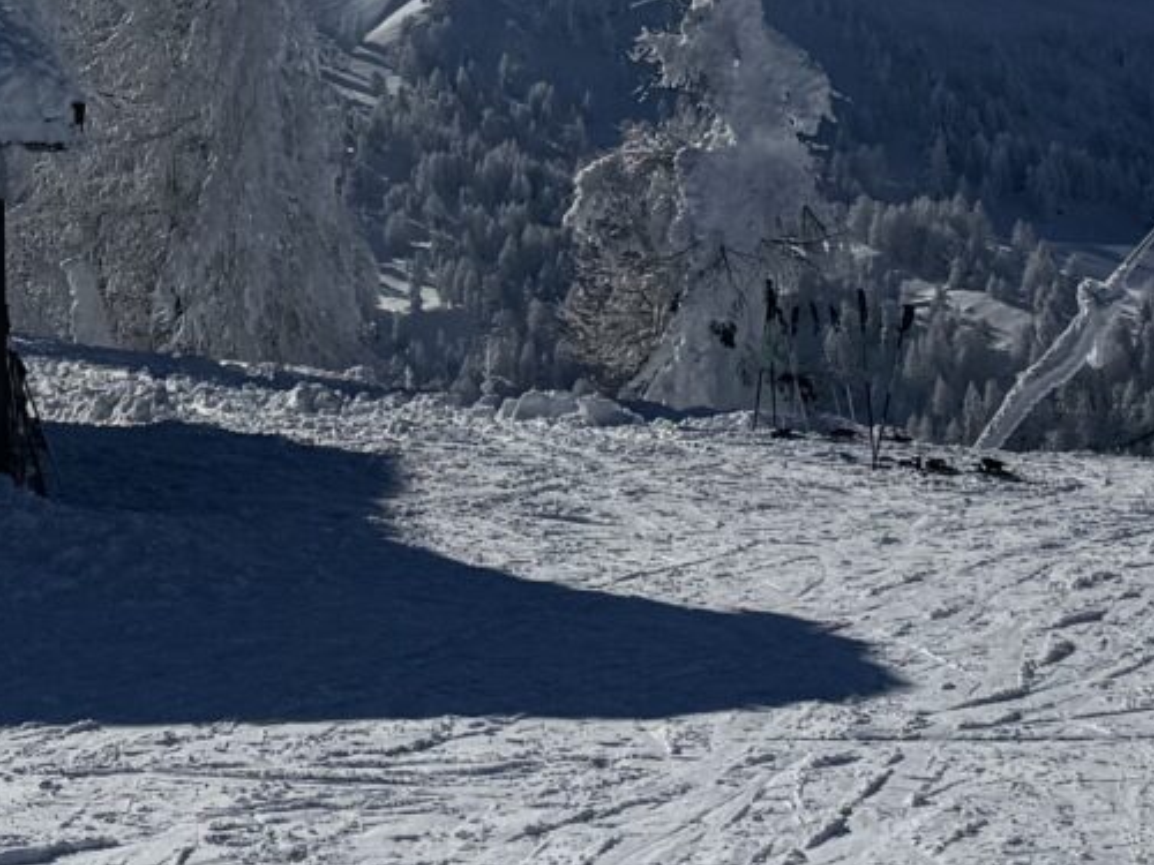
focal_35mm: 123
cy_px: -413
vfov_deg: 11.6
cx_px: -789
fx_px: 4100
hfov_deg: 14.5
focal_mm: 6.76
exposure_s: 1/32258
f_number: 1.78
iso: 80
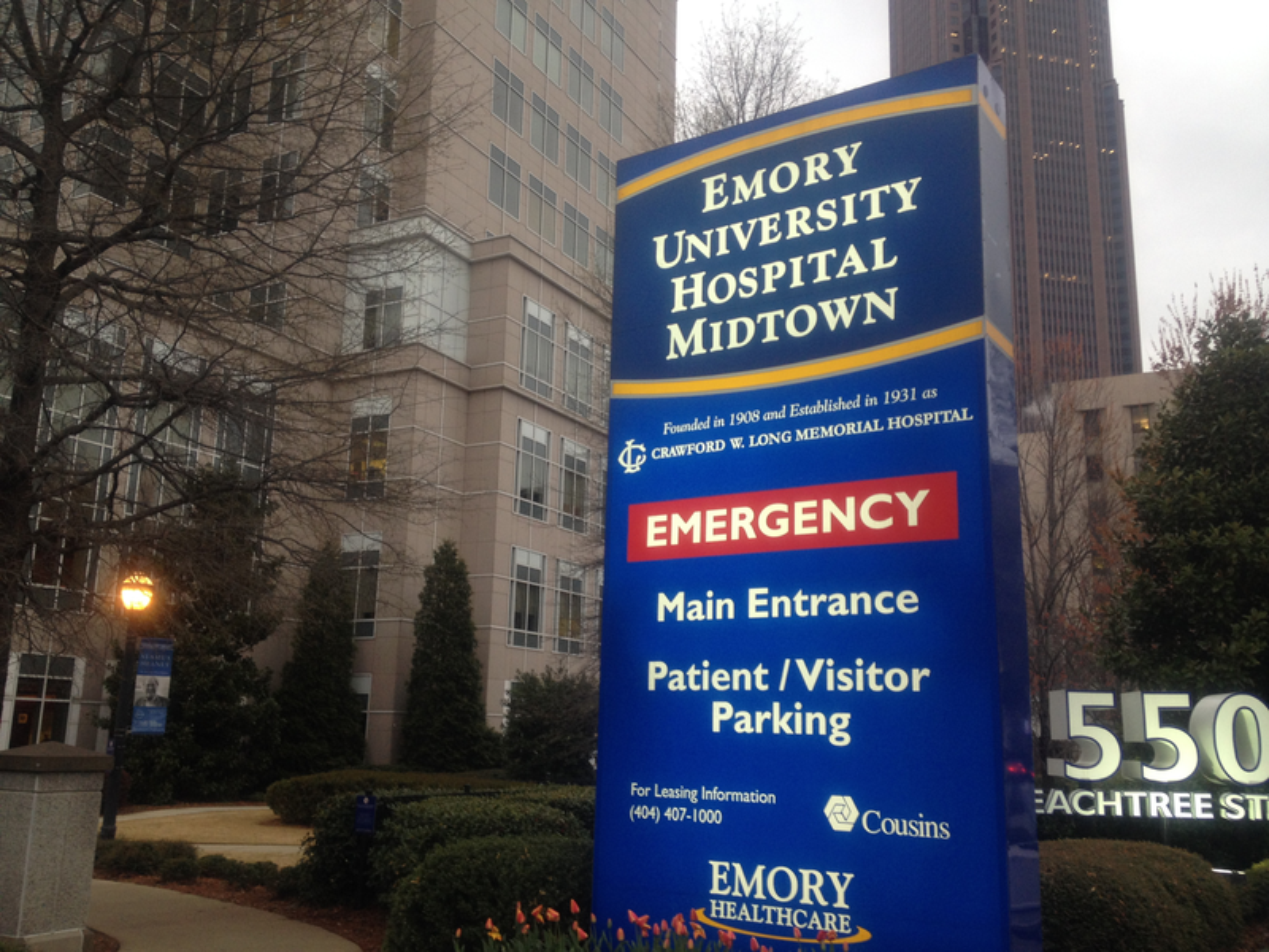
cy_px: 476
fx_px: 1283
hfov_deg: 52.6
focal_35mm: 35
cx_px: 634
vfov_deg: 40.7
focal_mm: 4.28
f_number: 2.4
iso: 64
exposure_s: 1/30
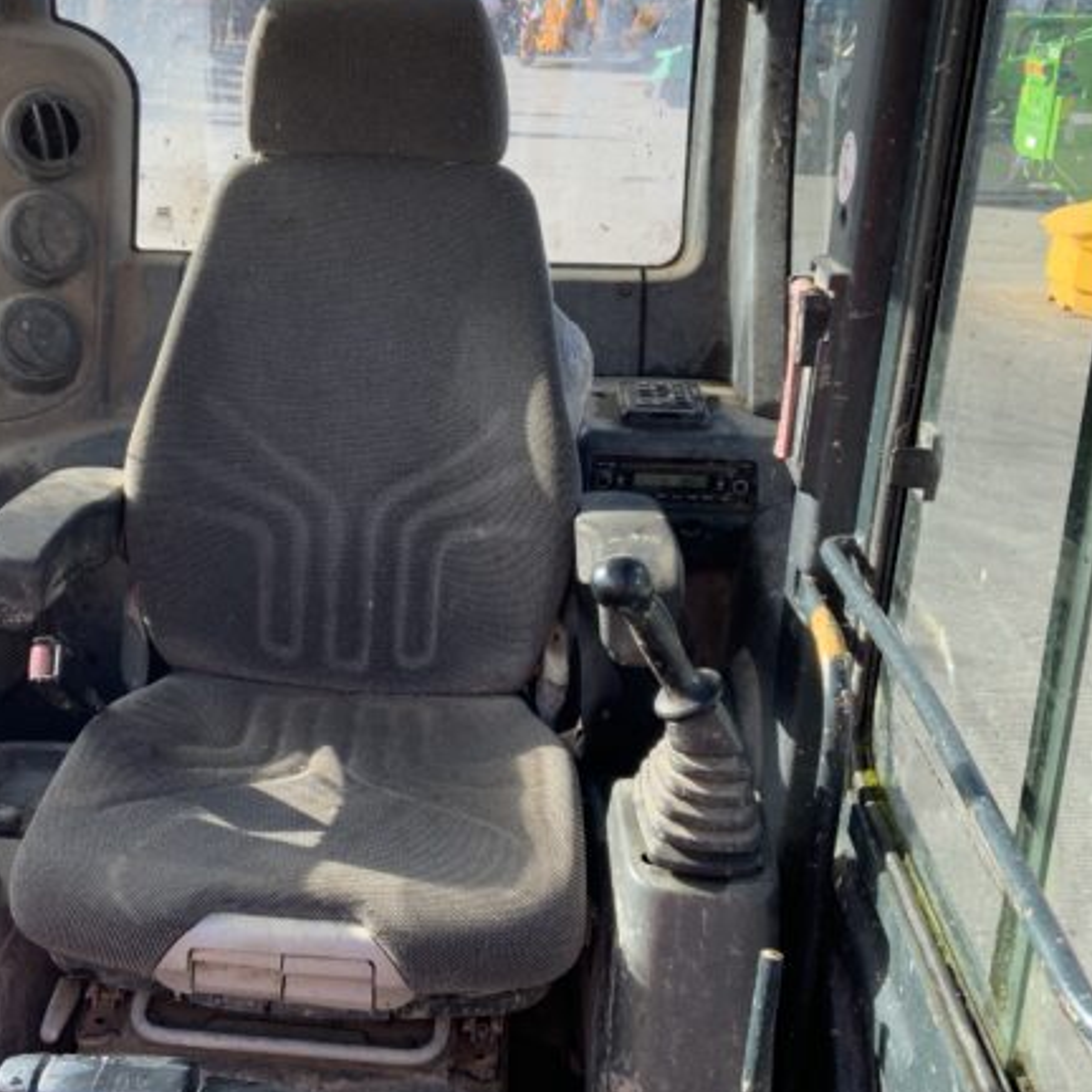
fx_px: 1356
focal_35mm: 38
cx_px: 389
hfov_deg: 43.4
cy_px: 503
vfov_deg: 43.8
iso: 16
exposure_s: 1/272
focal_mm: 3
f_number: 1.8
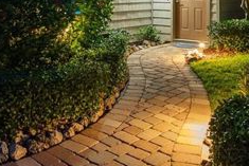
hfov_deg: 38.8
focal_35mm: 51
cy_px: -25
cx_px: 114
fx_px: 353
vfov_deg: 24.4
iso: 400
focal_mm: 17
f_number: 9
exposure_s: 15
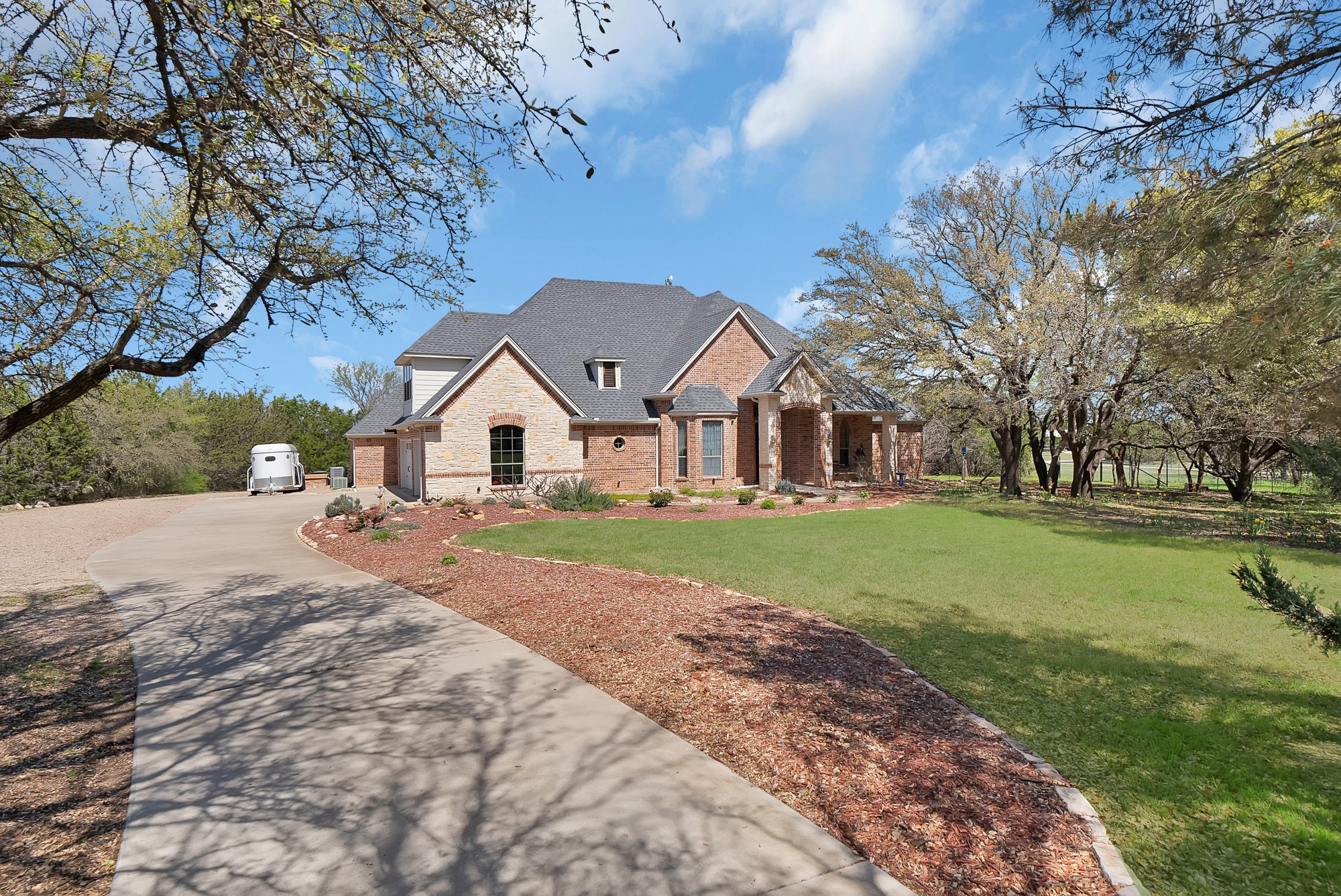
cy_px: 448
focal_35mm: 20
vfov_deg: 62.0
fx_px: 745
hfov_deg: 83.9
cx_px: 670
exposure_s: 1/500
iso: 640
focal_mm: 20
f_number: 9
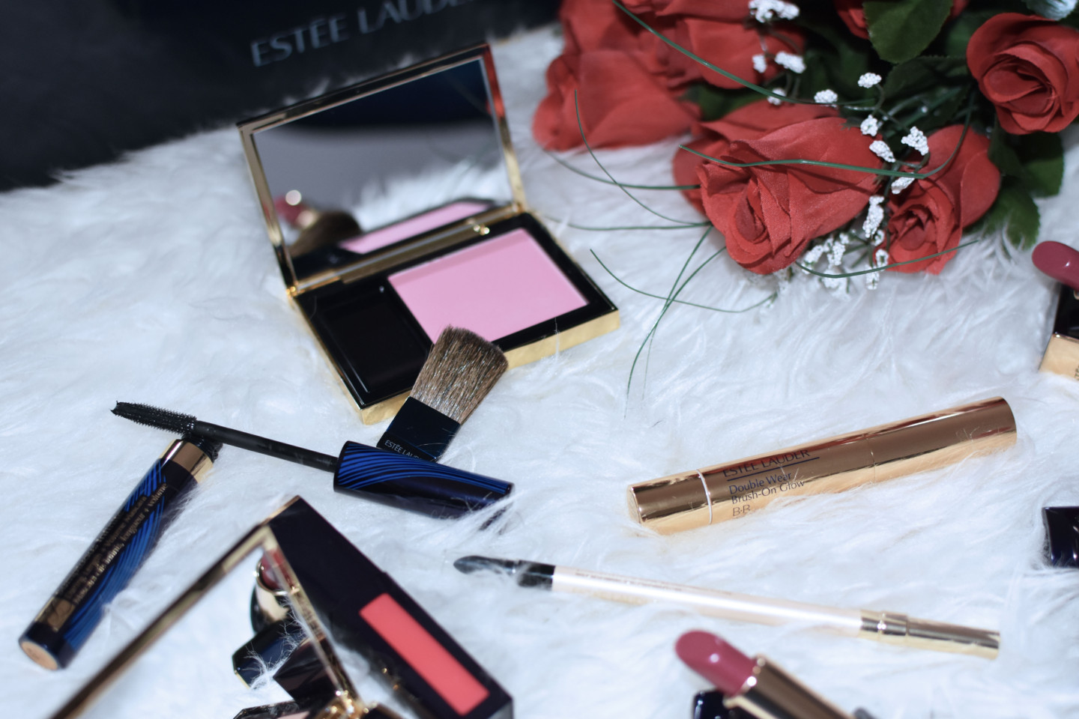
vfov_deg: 25.8
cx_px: 540
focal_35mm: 52
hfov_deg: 37.9
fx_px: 1573
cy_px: 360
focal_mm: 35
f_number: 2.8
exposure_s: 1/60
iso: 900
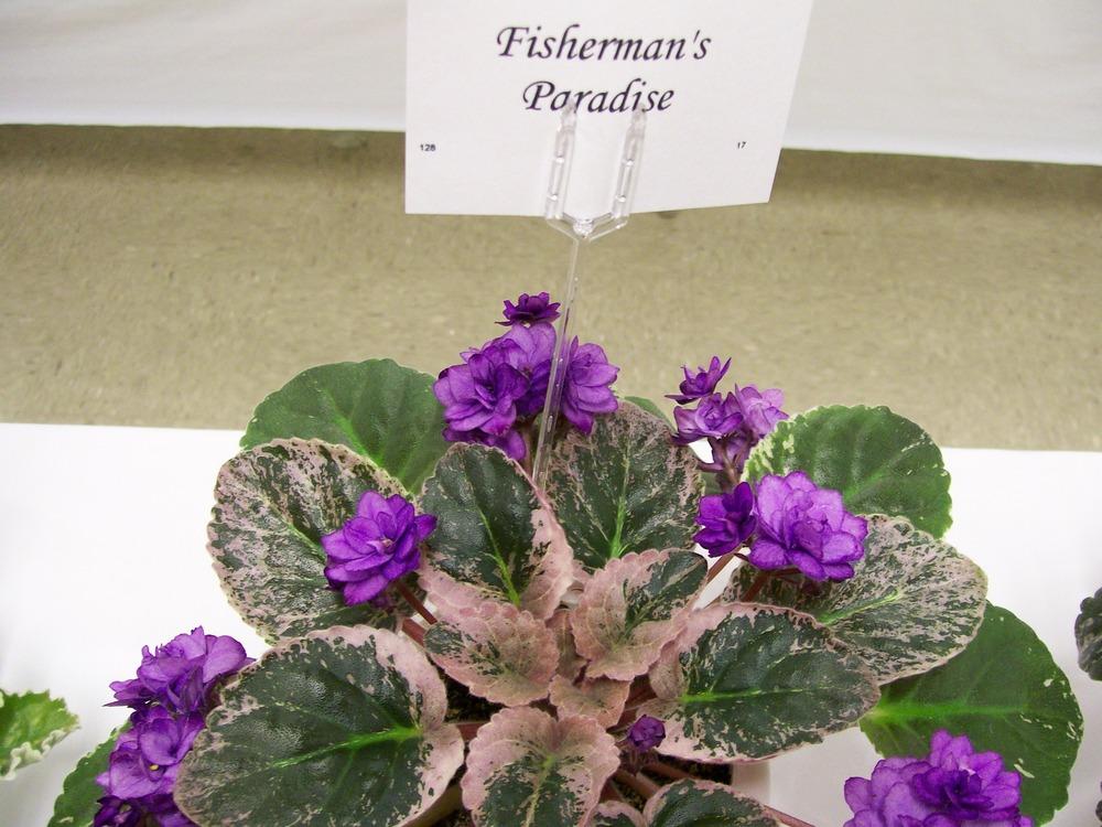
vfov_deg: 39.7
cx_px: 551
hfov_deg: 51.4
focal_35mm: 36
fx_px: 1146
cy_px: 414
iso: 160
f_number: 2.7
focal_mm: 6
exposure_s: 1/11.5
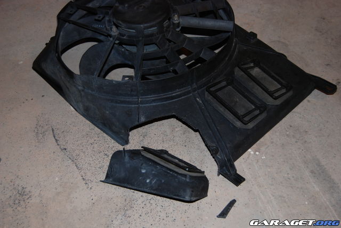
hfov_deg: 42.3
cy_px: 114
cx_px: 170
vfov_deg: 29.0
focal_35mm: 46
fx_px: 441
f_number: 4.5
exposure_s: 1/60
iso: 200
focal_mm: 31
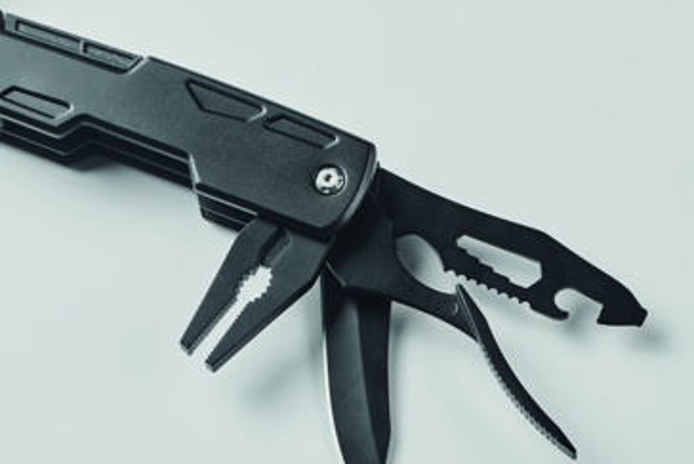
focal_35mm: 173
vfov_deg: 7.9
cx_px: 404
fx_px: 3336
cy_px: 273
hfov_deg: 11.9
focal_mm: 105
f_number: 14
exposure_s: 1/125
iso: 80
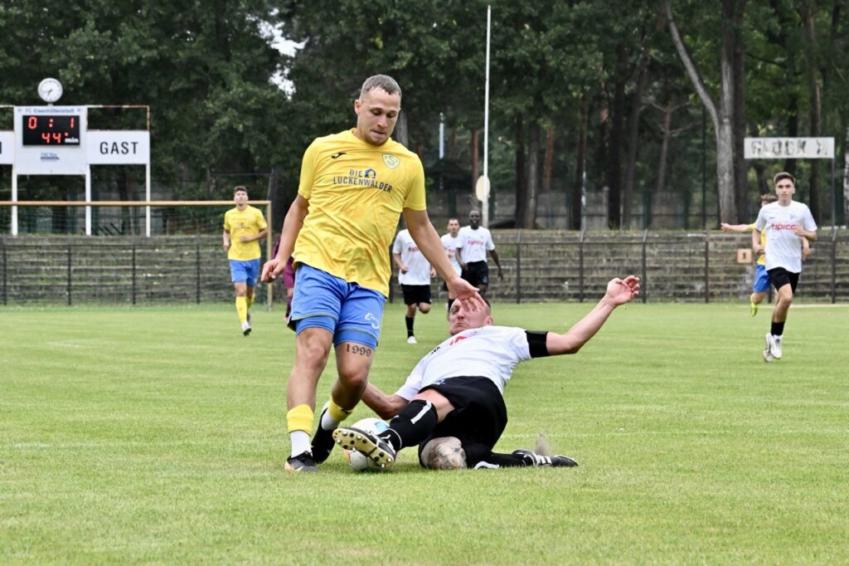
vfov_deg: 10.2
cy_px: 283
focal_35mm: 135
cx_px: 424
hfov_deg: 15.2
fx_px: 3183
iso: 2800
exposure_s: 1/1600
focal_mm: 135
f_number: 9
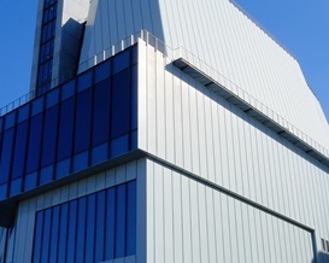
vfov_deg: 29.0
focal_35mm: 52
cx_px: 135
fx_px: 506
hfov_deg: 35.9
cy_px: 157
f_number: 16
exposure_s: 1/400
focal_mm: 14
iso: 800
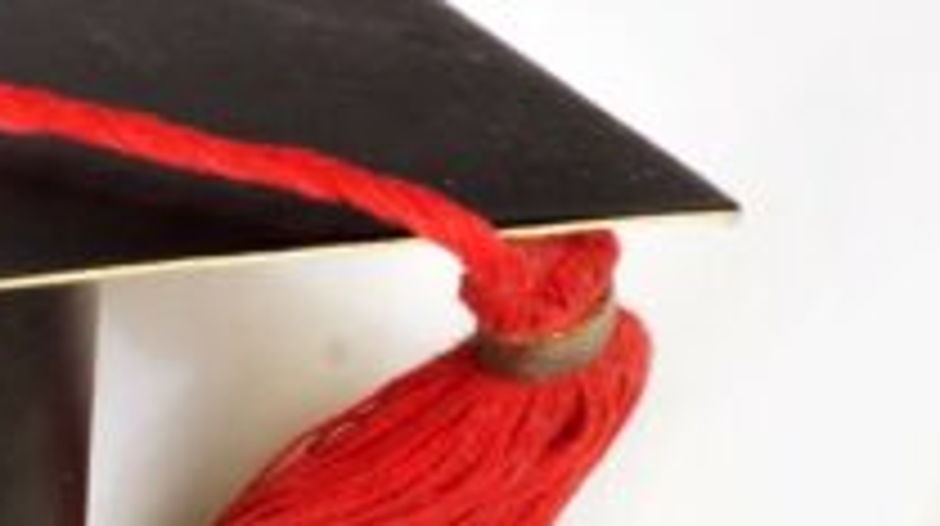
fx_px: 20017
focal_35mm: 804
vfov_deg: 1.5
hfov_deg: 2.7
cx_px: -1327
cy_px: 1025
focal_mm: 100
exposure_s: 10
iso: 100
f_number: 22
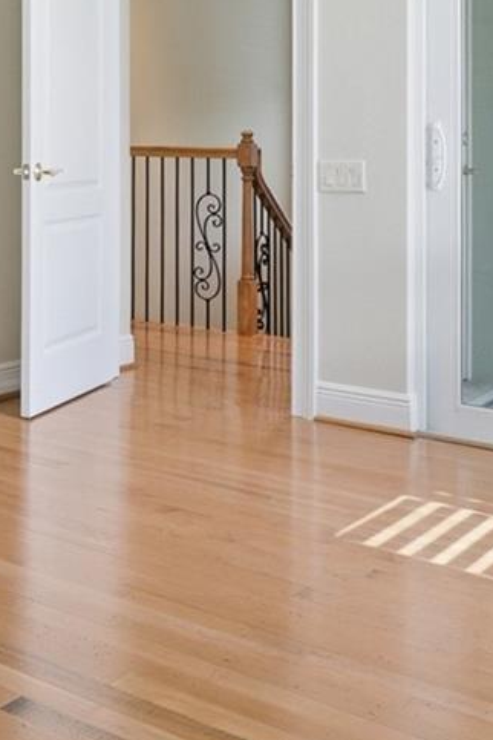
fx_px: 1089
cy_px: 123
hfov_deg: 22.2
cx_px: -188
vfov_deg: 36.0
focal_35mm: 53
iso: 400
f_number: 9
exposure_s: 1/60
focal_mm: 16
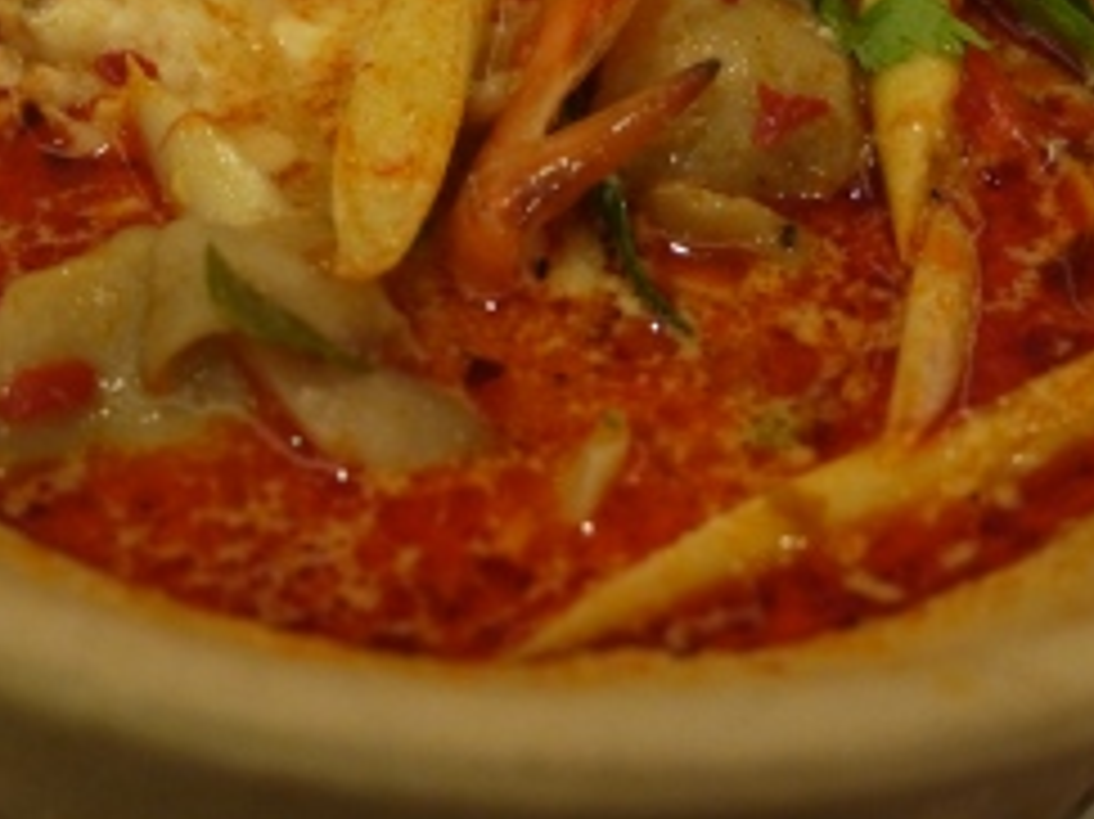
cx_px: 500
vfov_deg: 20.5
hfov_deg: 27.8
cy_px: 68
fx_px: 2211
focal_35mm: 70
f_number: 4.3
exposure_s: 1/60
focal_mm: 19
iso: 1000
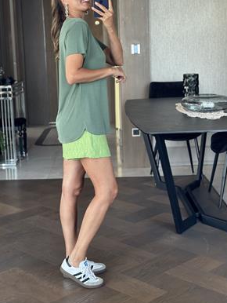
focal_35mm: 63
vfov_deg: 30.6
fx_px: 550
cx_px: 86
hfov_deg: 23.3
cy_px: 122
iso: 125
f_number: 1.78
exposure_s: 1/60
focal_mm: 6.86
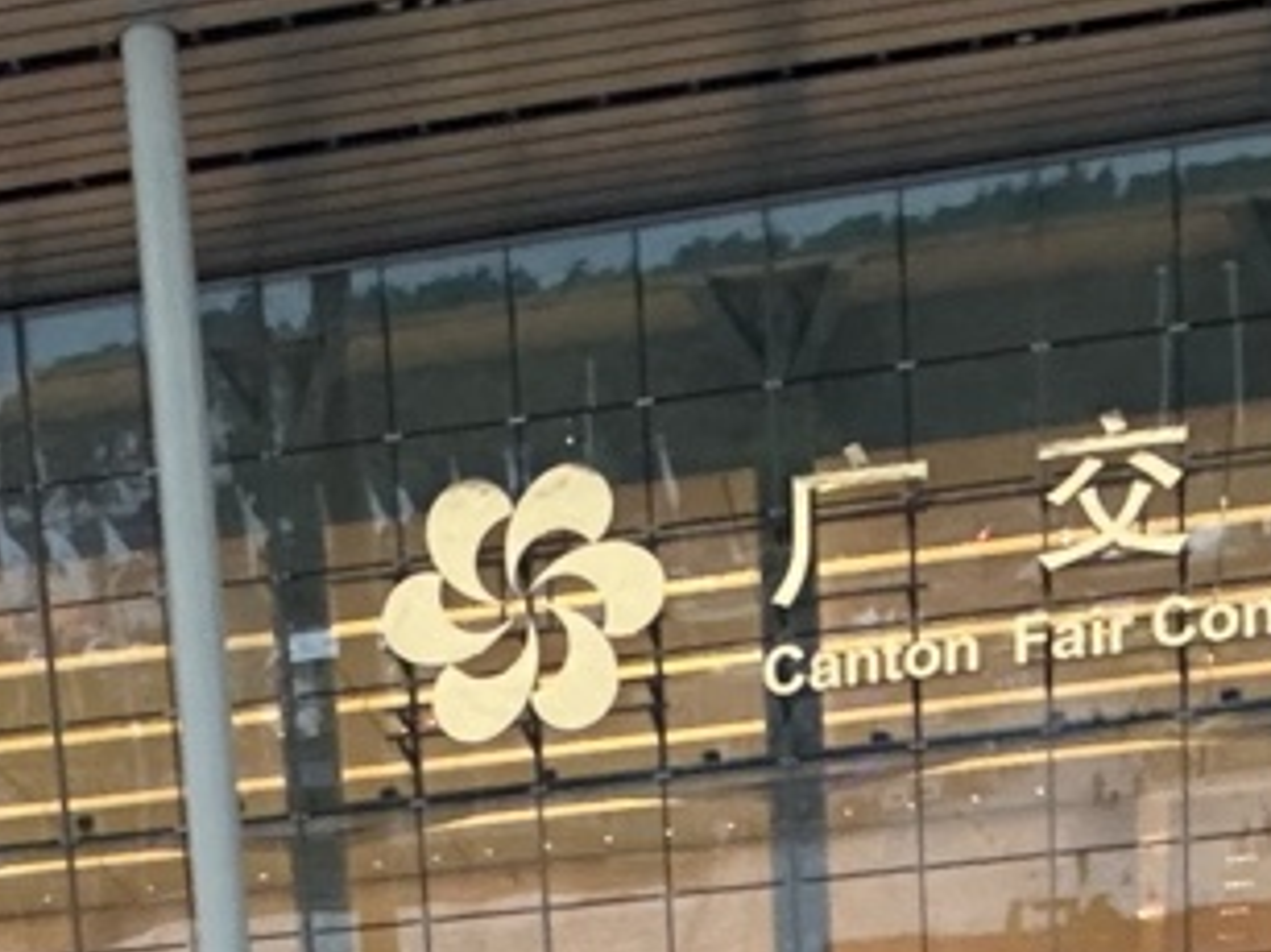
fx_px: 3303
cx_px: 232
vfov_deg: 14.2
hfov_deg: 21.5
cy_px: 1780
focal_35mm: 90
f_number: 1.9
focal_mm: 2.69
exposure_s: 1/33
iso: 250
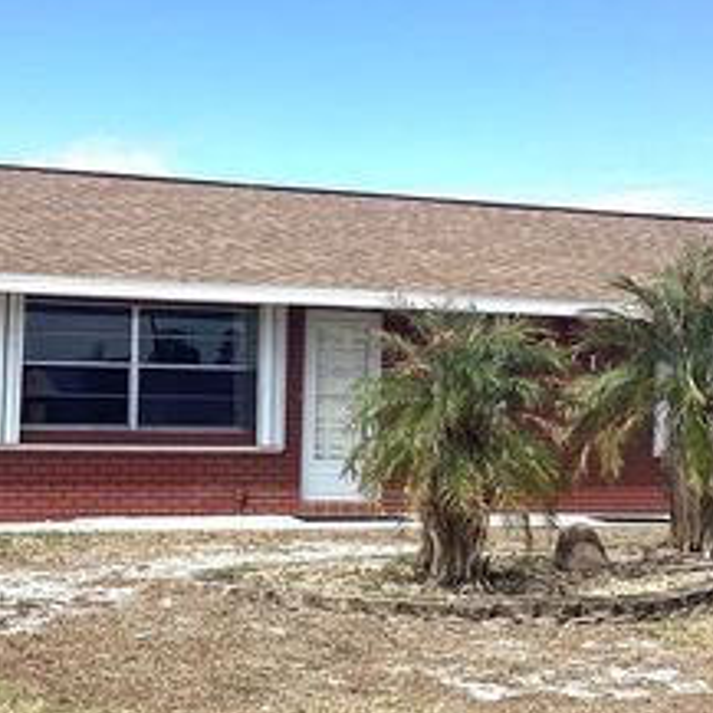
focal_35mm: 63
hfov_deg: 27.3
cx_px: 342
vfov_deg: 27.3
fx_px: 1468
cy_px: 416
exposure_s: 1/1314
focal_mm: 3.3
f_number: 2.4
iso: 25
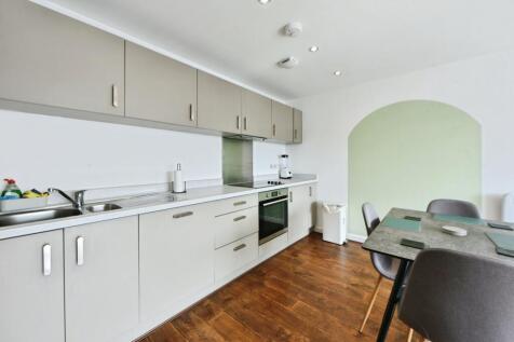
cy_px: 171
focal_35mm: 14
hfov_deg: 104.3
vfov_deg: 81.2
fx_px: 200
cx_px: 257
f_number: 8
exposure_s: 1/40
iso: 500
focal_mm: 14
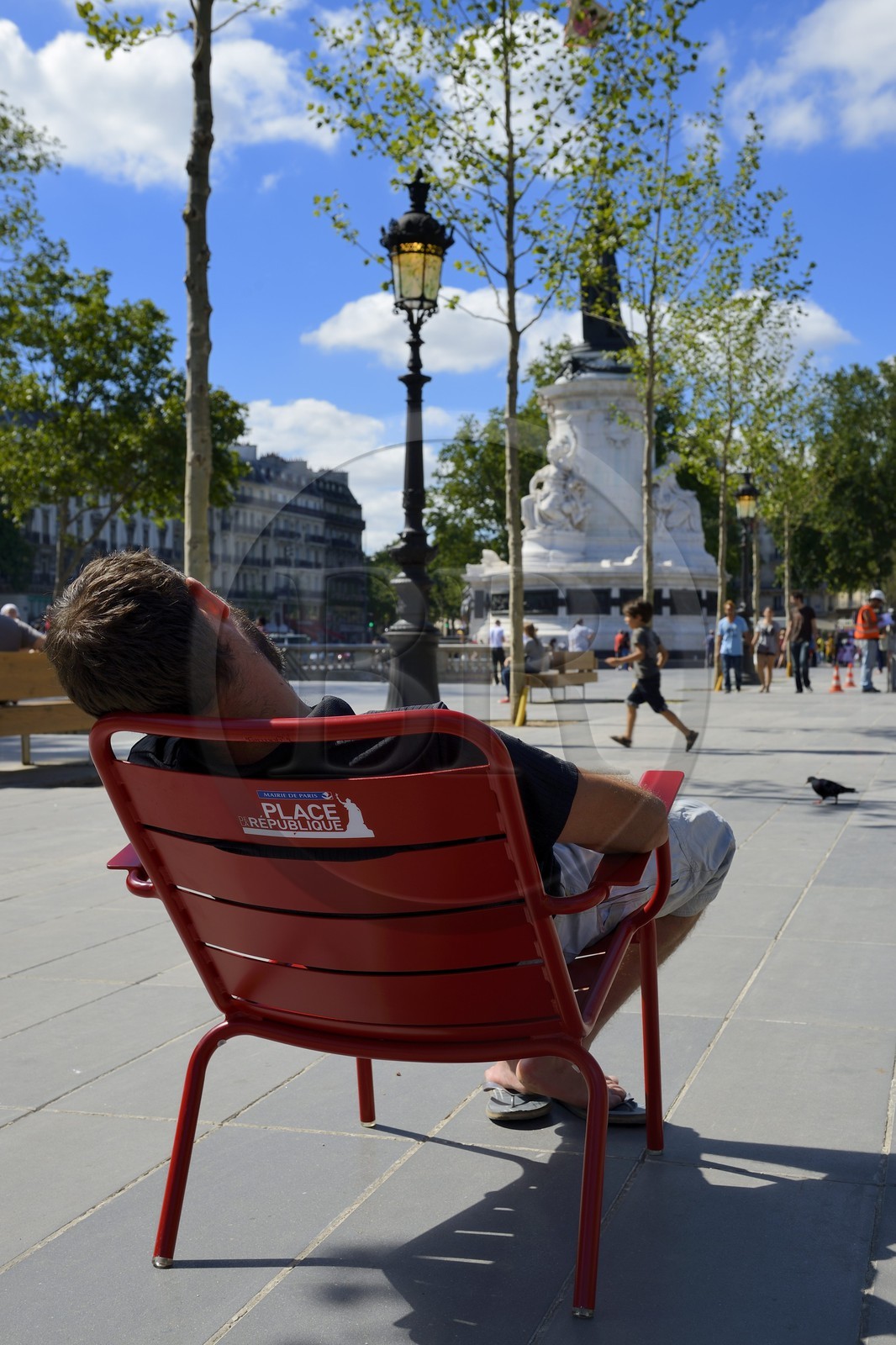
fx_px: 1494
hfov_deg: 33.4
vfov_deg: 48.5
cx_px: 448
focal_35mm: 40
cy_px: 672
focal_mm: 40
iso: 100
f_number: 9
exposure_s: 1/160
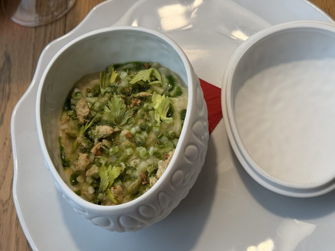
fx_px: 465
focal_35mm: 48
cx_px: 168
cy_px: 126
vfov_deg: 30.3
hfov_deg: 39.7
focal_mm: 6.76
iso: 160
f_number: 1.78
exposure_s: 1/156
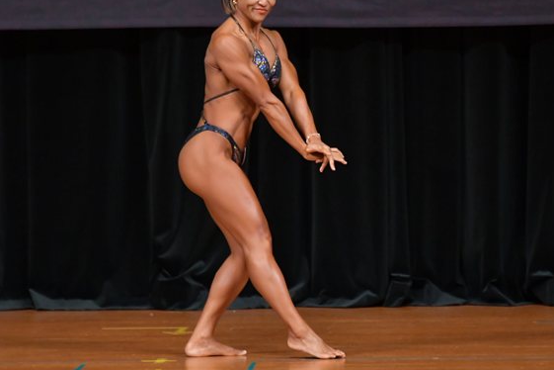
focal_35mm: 435
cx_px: 334
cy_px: 166
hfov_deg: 4.7
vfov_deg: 3.2
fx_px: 6694
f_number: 5.6
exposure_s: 1/400
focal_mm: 210
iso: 4000
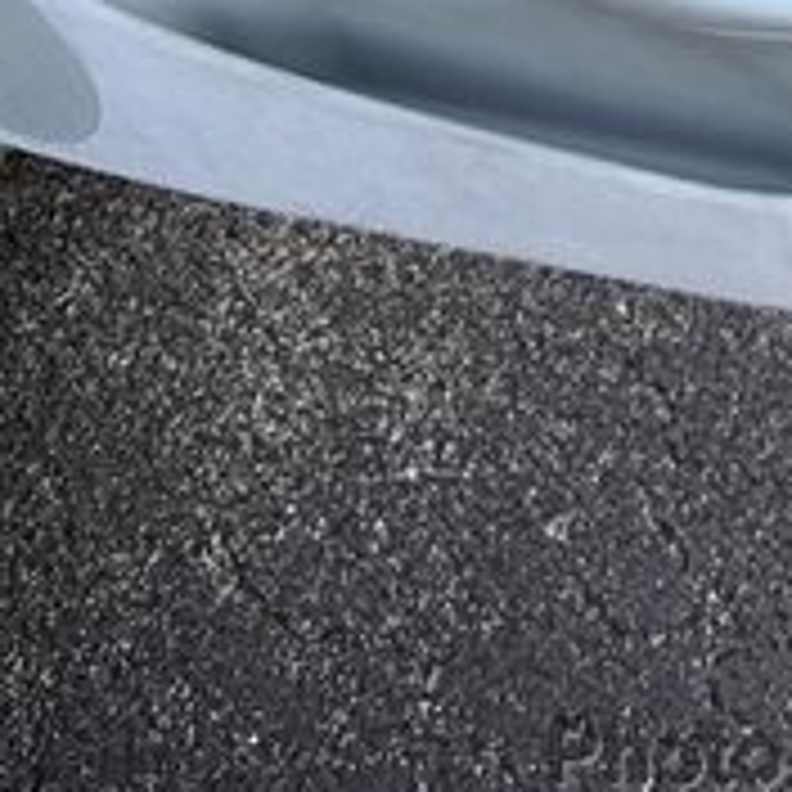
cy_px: -230
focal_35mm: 77
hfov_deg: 21.4
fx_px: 1993
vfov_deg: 20.6
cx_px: 860
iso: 64
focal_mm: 6.76
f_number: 1.78
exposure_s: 1/121
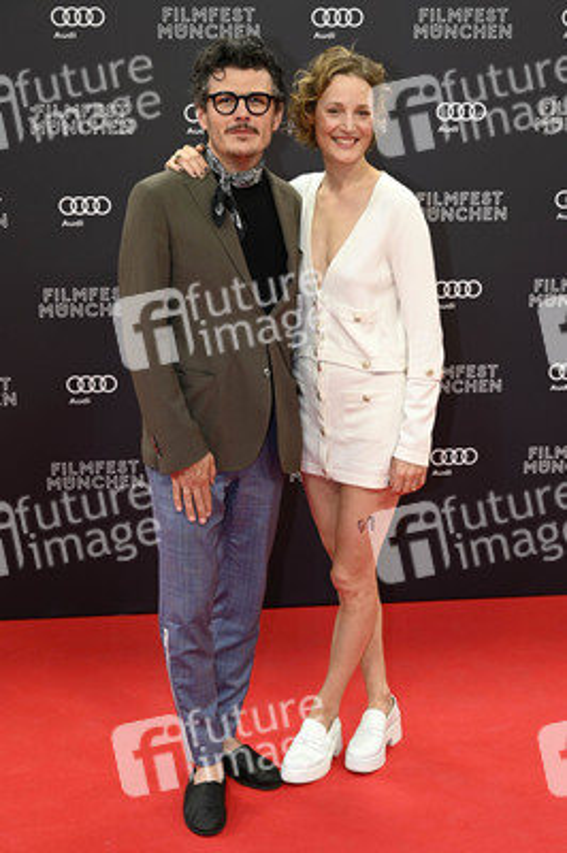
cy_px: 426
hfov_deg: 25.0
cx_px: 284
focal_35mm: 54
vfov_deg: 36.9
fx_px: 1278
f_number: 6.3
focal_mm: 54
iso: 640
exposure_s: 1/125
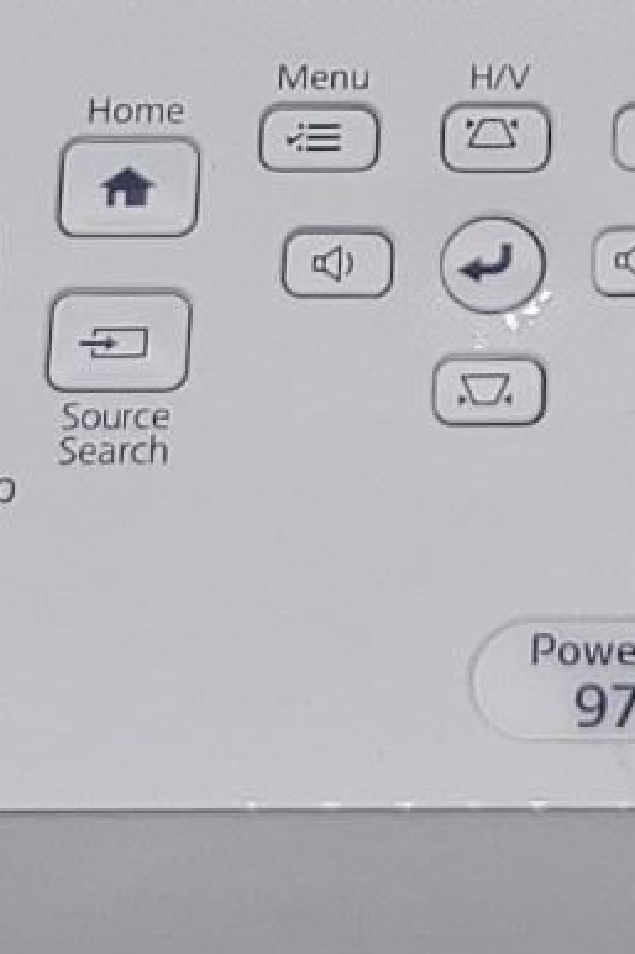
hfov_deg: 8.6
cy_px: 25
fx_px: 4210
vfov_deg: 12.8
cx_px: 667
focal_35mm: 159
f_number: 1.8
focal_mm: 4.36
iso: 50
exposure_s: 1/183
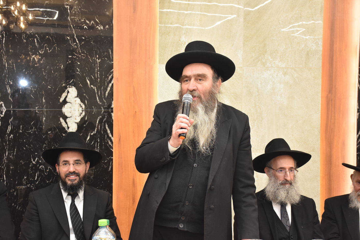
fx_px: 570
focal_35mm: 57
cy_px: 120
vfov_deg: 23.8
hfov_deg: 35.0
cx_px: 180
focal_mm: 38
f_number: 5.6
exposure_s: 1/100
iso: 1250
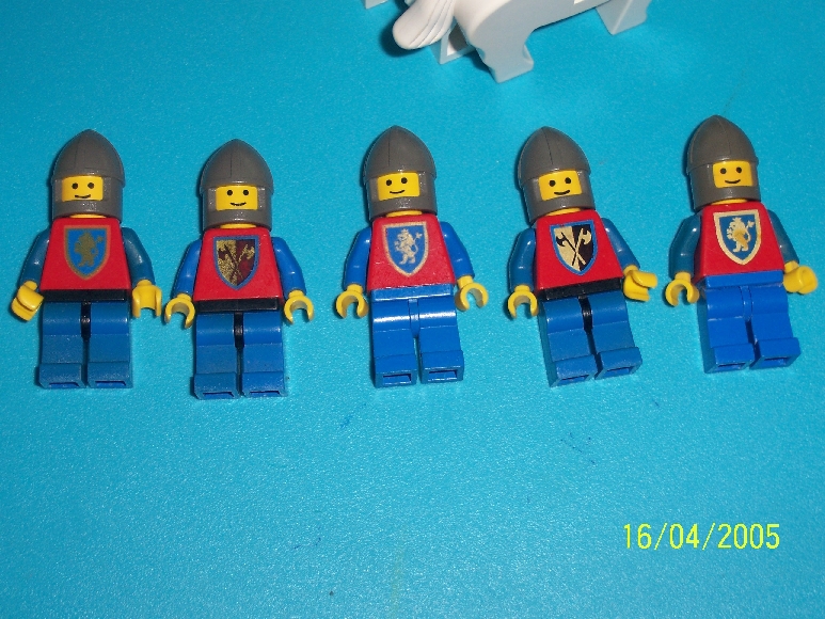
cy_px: 310
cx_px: 412
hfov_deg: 27.8
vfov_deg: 21.0
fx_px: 1669
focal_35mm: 70
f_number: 3.8
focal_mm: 12
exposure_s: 1/100
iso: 100
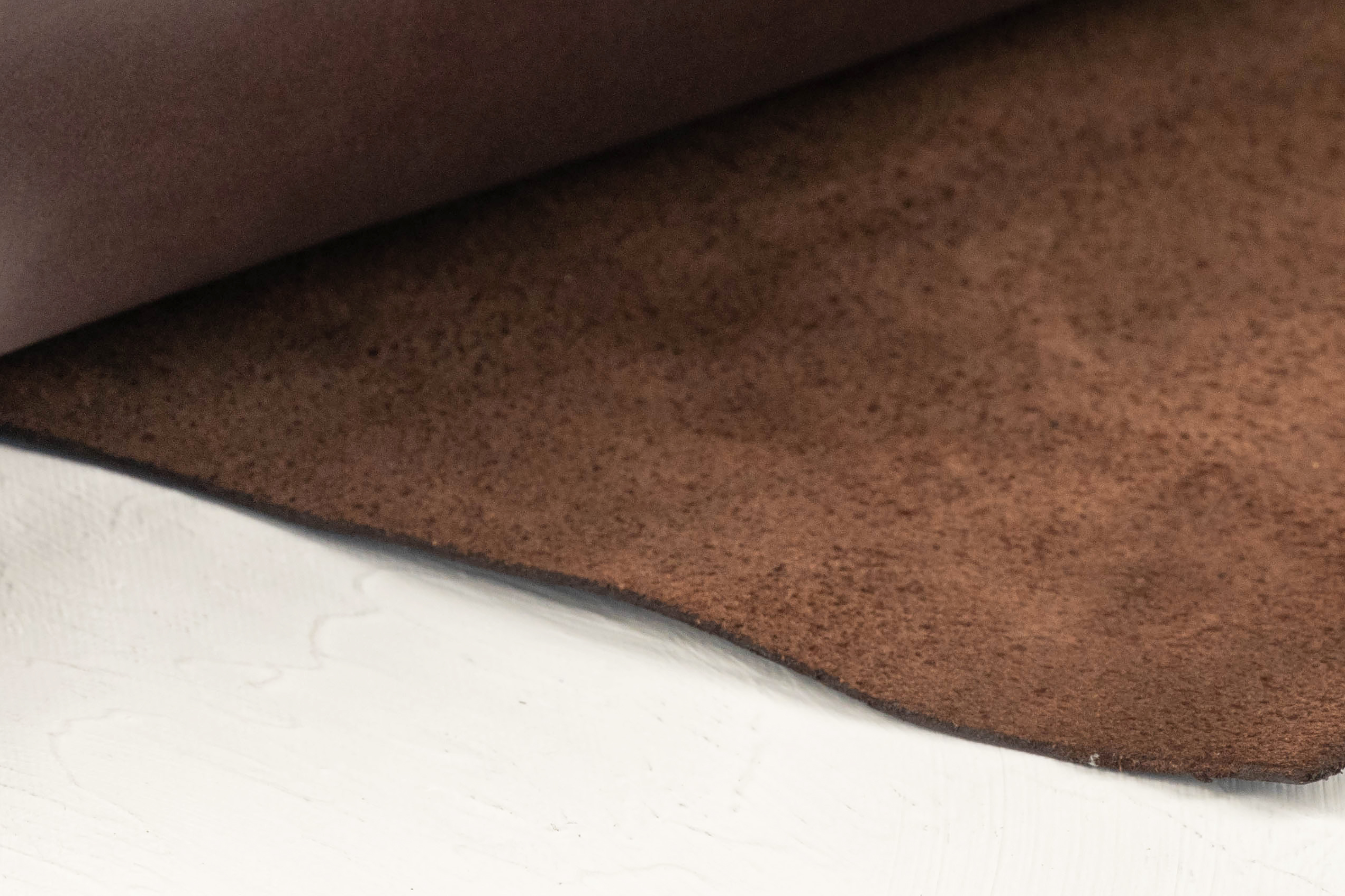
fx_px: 12740
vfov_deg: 4.0
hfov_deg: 6.0
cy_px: -77
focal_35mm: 341
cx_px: 21
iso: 320
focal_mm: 105
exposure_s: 1/125
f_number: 13
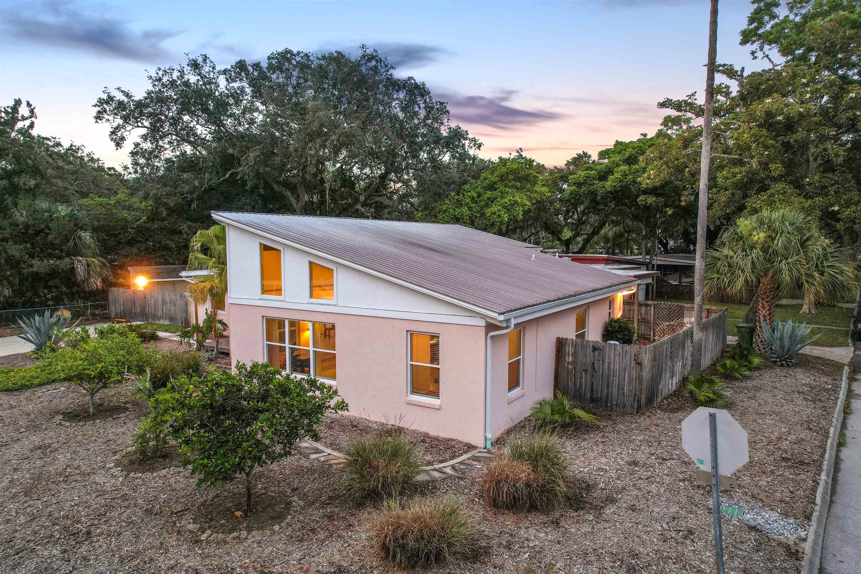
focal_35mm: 22
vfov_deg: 57.2
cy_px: 287
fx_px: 526
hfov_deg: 78.6
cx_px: 430
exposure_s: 1/15
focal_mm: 8.38
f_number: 2.8
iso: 170
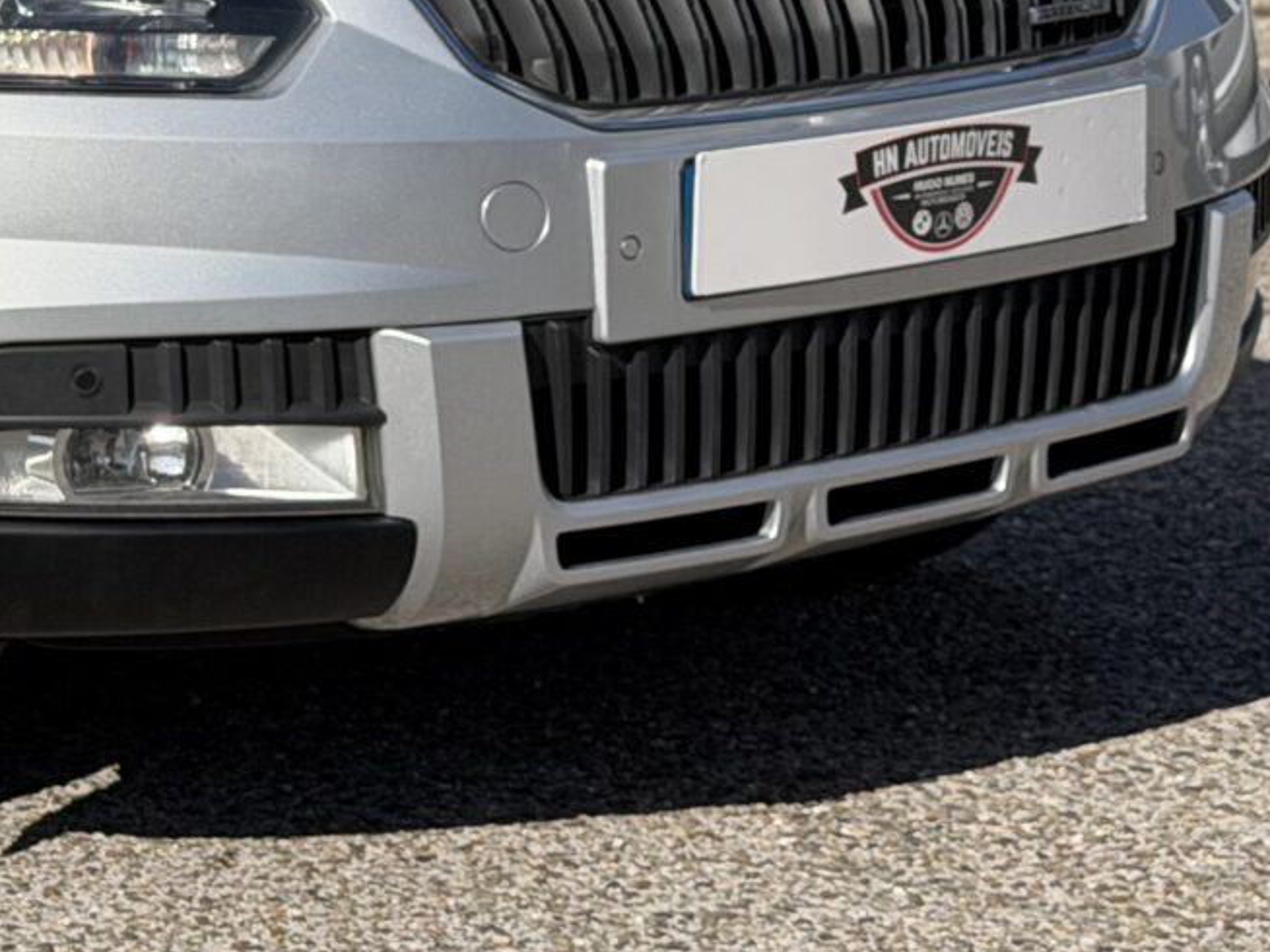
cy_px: -99
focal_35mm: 141
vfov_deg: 10.4
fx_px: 5171
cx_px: -190
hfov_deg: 13.7
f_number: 1.78
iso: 80
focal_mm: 6.76
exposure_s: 1/8772
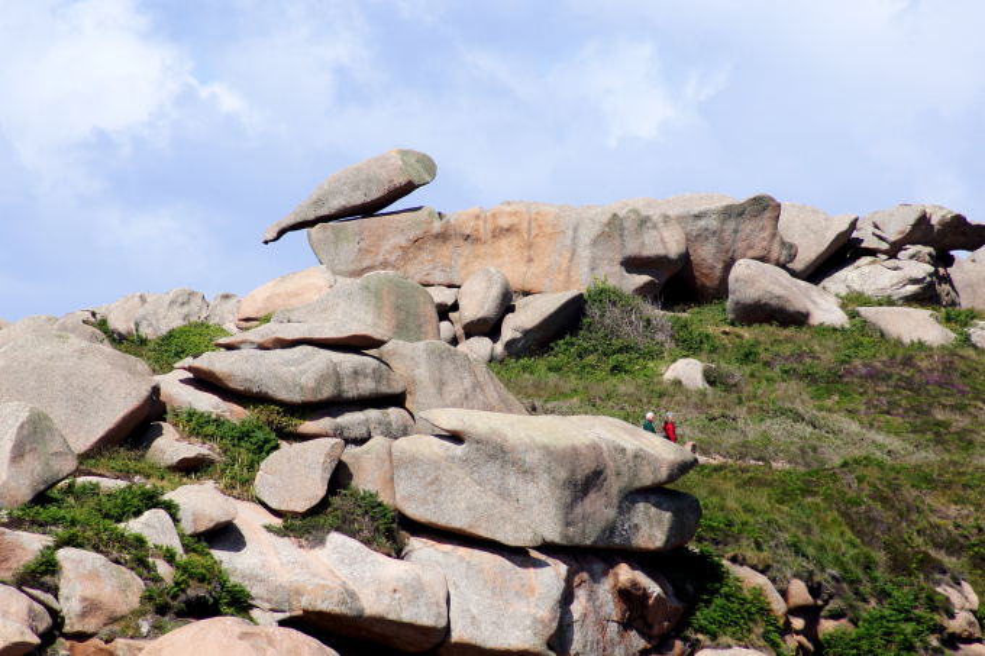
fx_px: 8206
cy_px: 328
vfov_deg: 4.6
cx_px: 492
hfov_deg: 6.9
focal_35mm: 300
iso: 100
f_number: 9
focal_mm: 200
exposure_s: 1/400
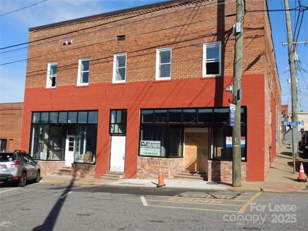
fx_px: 294
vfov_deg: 42.9
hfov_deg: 55.4
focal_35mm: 33
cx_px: 154
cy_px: 116
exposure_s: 1/1250
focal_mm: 5.8
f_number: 3.2
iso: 100
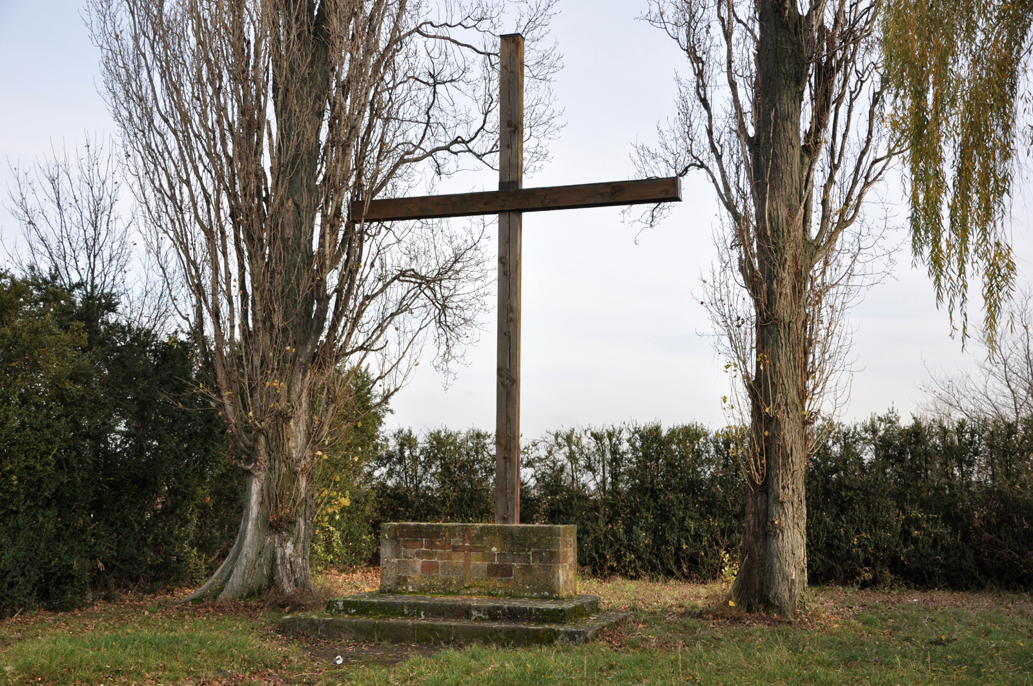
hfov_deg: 46.4
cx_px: 516
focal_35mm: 42
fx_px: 1204
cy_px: 343
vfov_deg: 31.8
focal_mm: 28
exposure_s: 1/640
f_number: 5.6
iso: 400
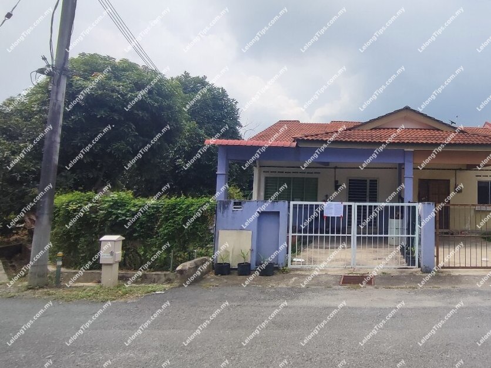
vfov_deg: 78.1
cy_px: 184
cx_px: 246
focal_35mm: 16
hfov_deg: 94.5
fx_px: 227
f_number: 2.2
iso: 50
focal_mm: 1.65
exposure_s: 1/1421
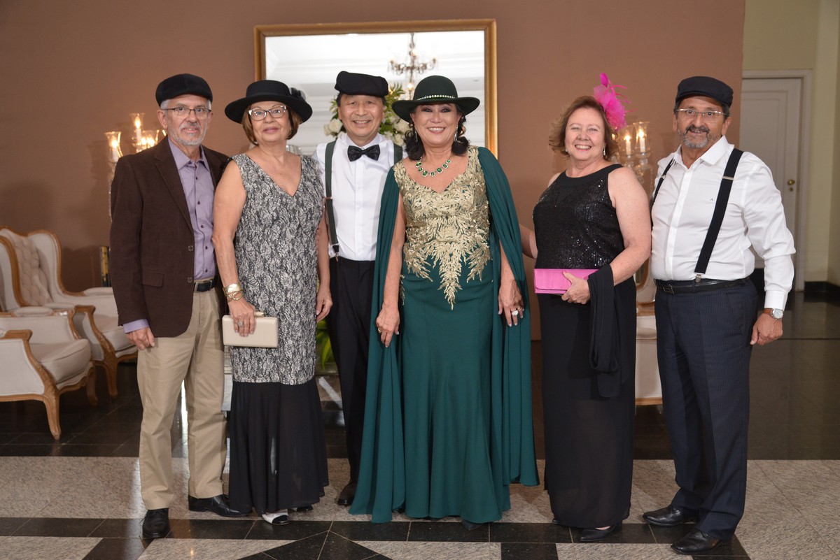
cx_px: 420
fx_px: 934
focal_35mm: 40
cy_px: 280
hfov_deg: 48.4
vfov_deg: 33.4
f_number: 6.3
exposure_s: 1/160
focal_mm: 40
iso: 1600
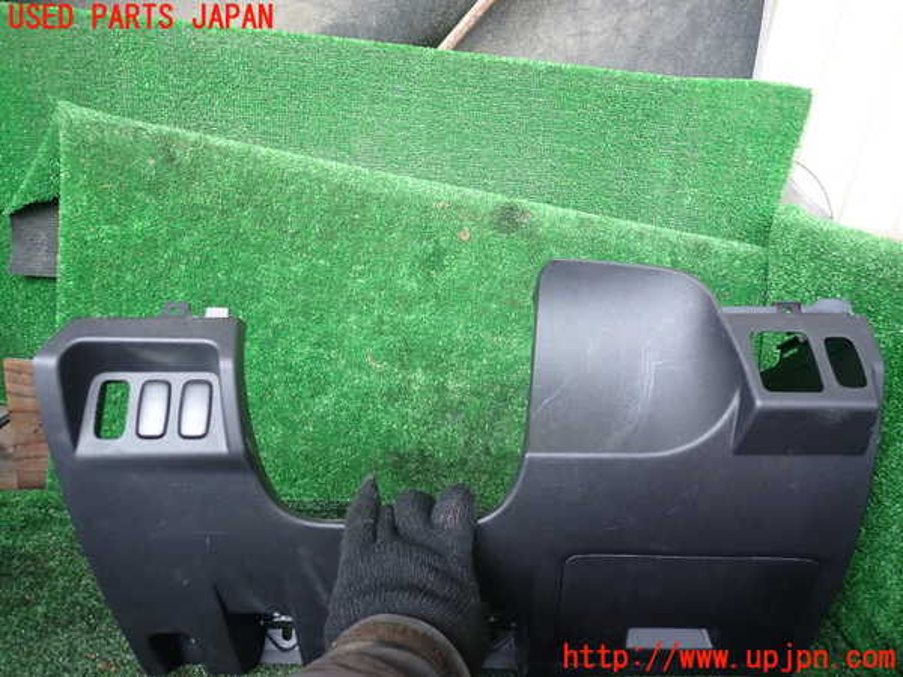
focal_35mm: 25
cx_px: 452
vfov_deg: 54.9
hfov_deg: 69.4
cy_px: 338
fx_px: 652
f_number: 2
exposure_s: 1/50
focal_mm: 4.5
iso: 200
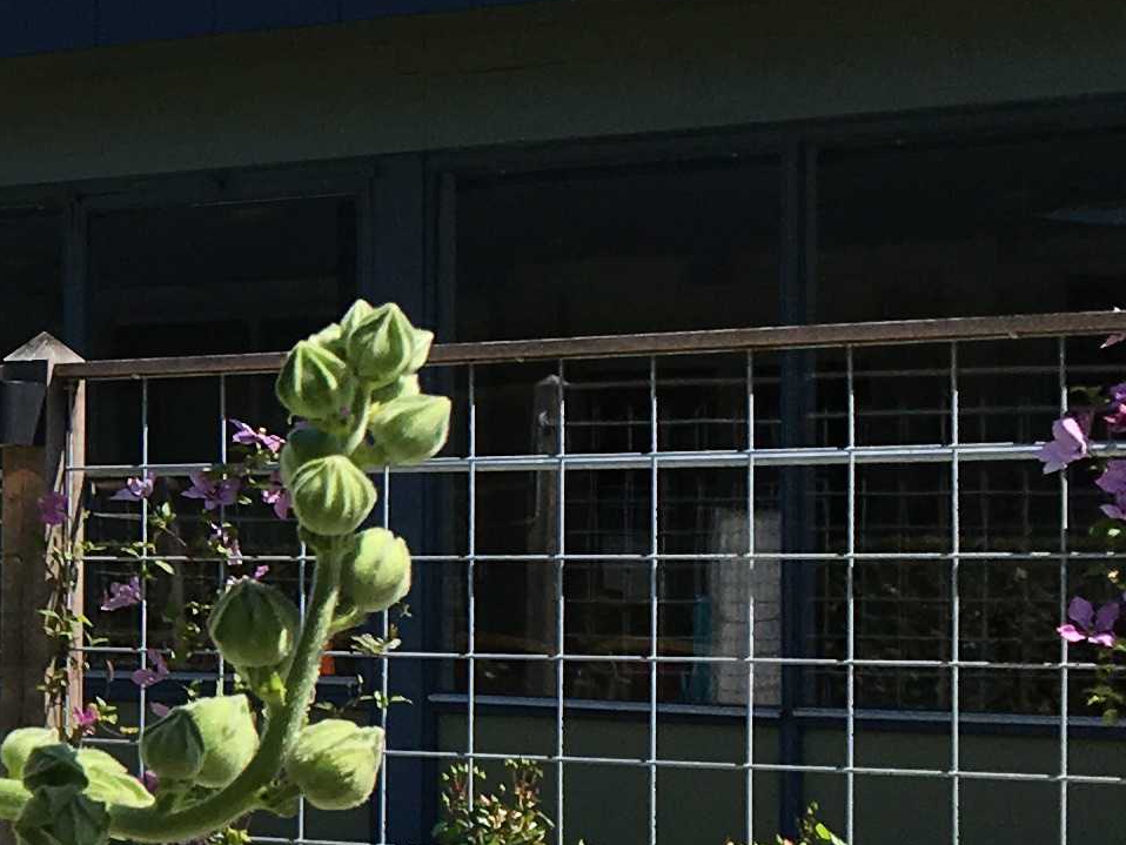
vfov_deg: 12.1
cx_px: -698
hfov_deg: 14.7
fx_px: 3969
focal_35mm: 122
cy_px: 518
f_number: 2.2
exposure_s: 1/1508
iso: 25
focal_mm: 4.15
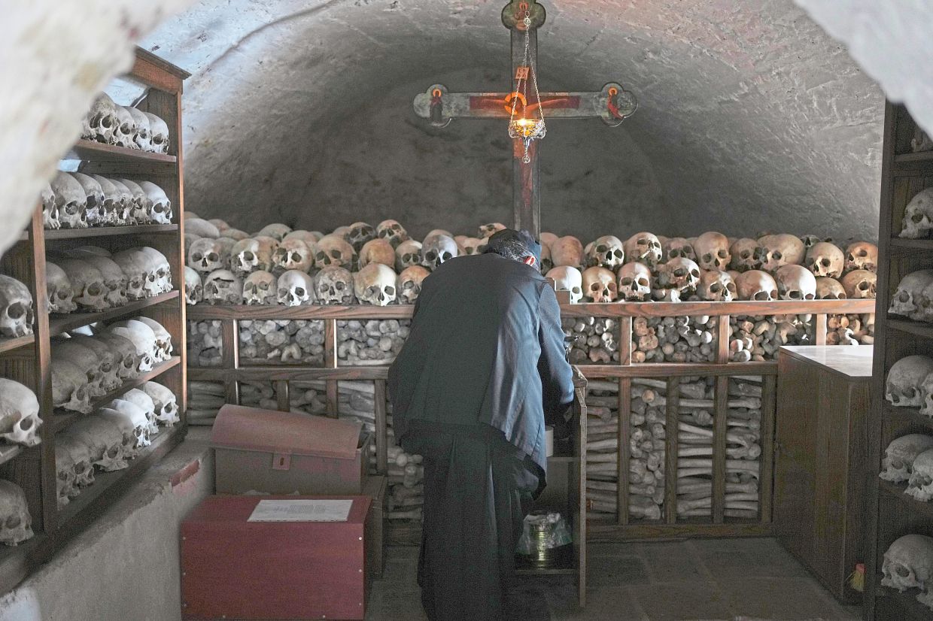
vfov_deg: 37.8
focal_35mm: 35
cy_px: 310
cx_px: 466
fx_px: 907
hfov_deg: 54.4
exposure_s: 1/25
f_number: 1.8
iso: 2500
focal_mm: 35
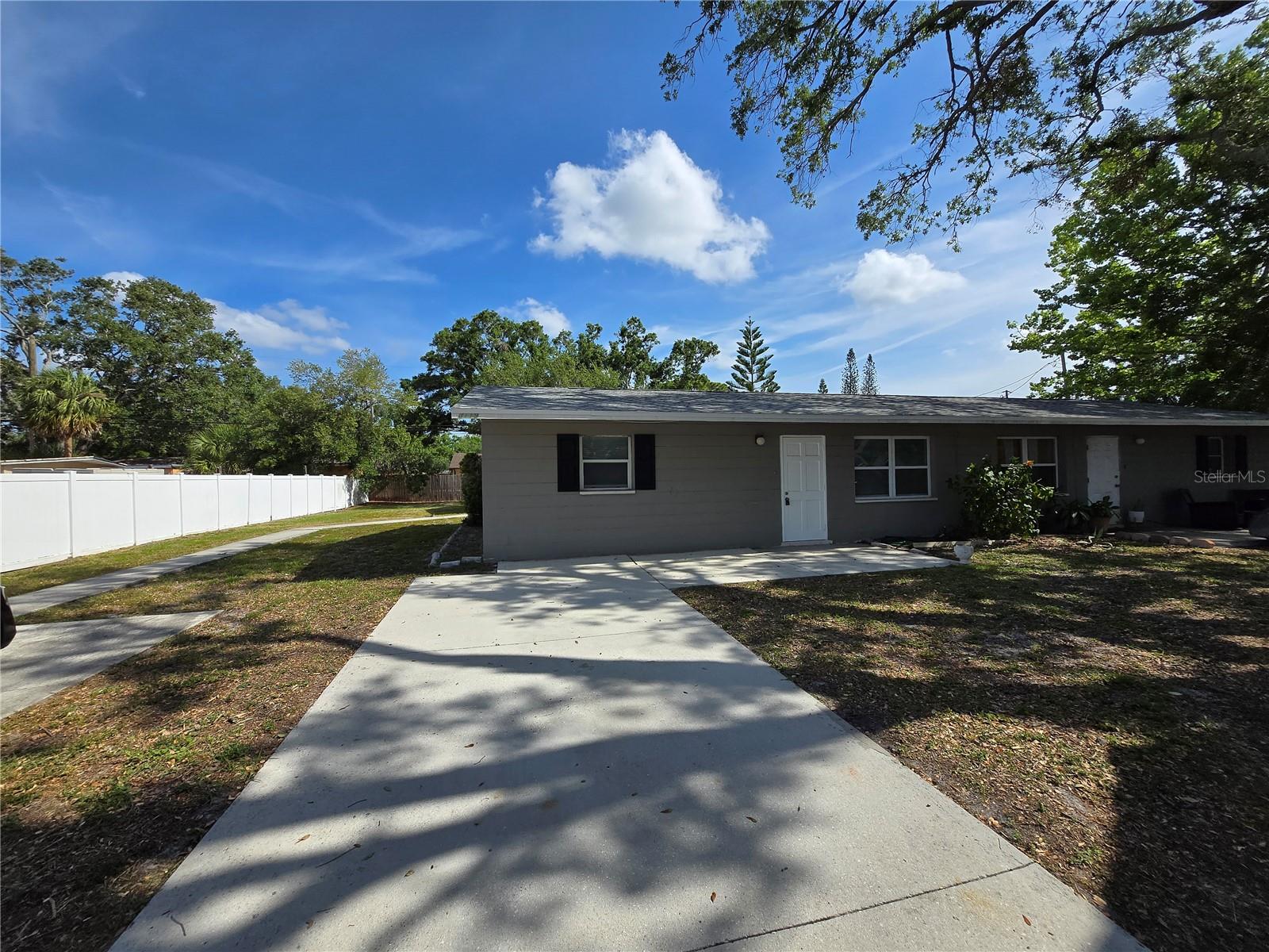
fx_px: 477
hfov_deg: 106.2
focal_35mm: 13
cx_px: 634
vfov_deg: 89.9
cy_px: 476
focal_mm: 1.7
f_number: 2.2
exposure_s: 1/1437
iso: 25
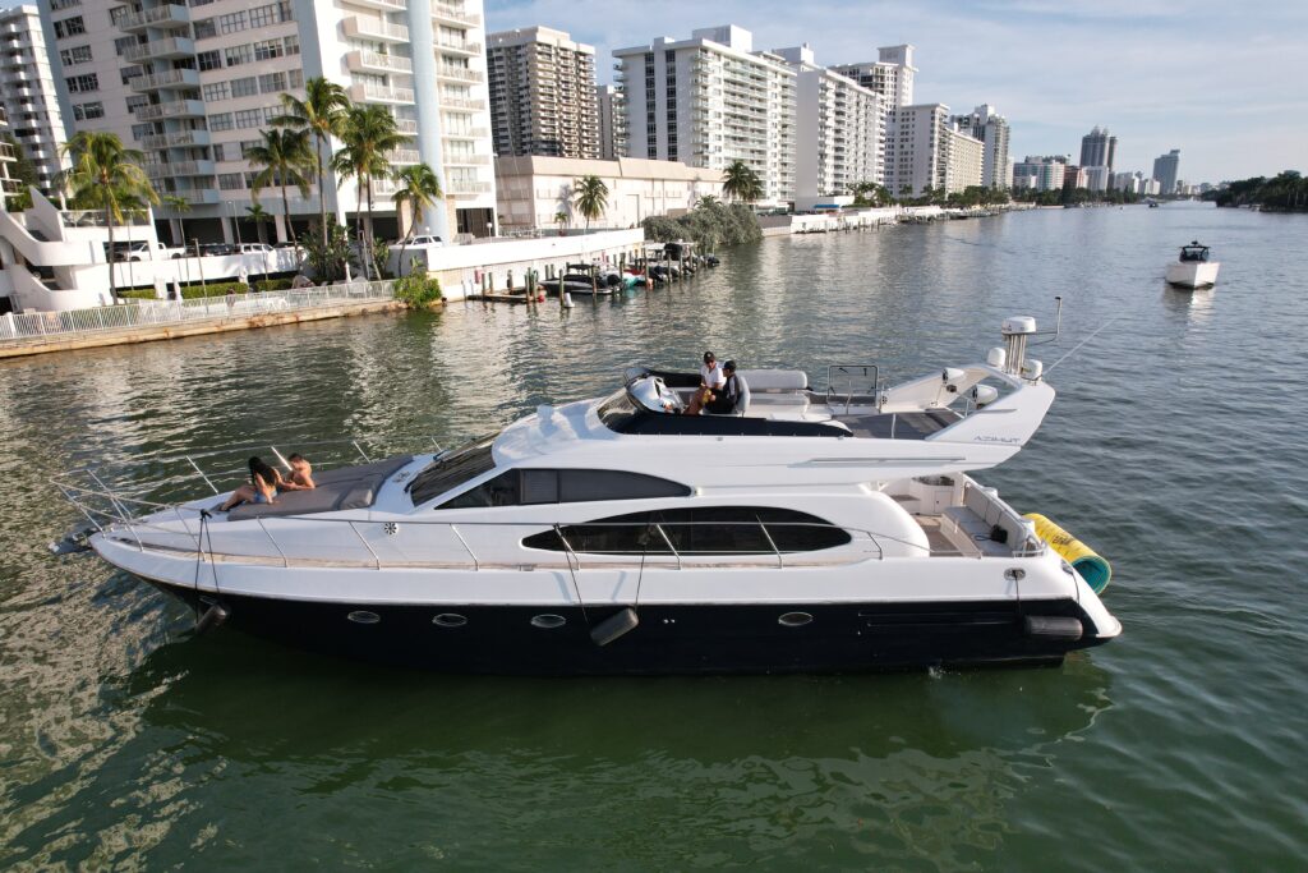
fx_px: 799
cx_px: 654
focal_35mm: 22
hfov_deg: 78.6
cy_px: 436
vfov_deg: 57.2
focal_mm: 8.38
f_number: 2.8
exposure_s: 1/500
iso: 100
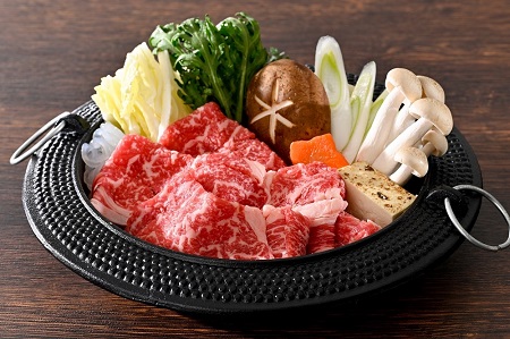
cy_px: 170
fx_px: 1486
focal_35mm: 105
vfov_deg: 13.0
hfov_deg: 19.5
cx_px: 255
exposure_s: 1/125
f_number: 13
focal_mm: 105
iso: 100
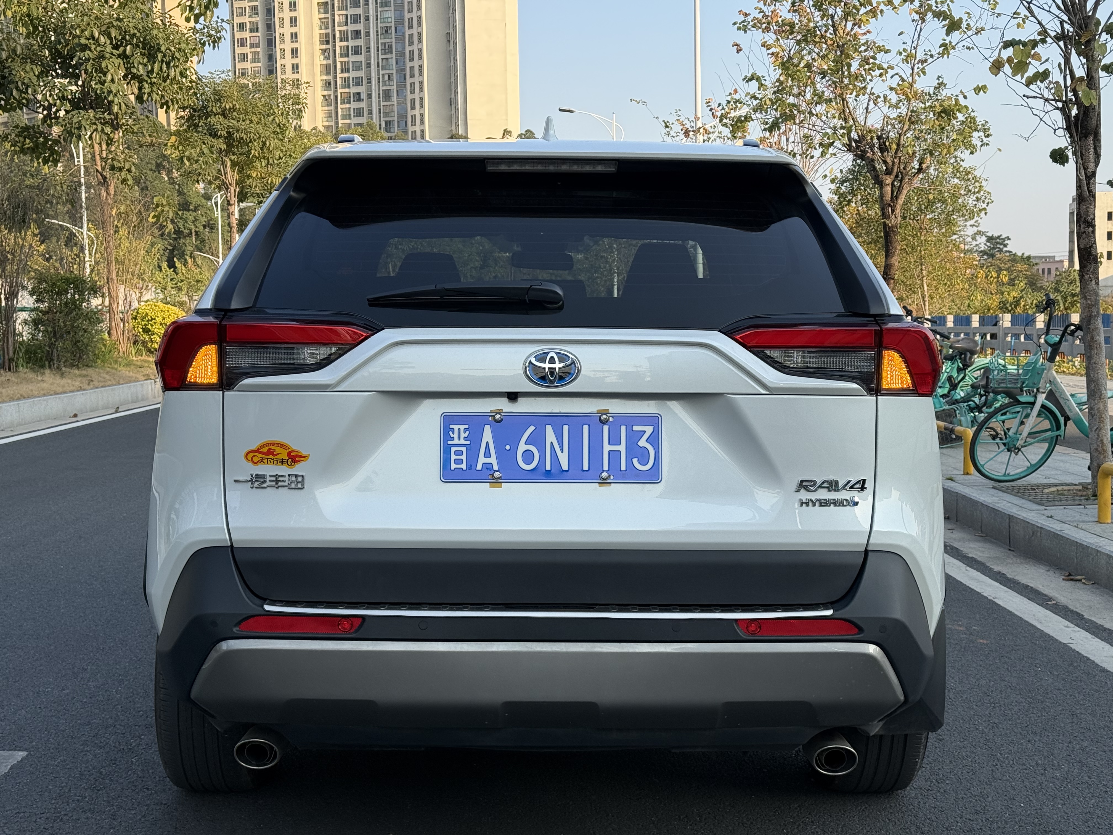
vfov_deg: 30.3
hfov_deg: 39.7
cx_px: 556
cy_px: 418
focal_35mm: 48
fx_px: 1543
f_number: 1.78
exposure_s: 1/1543
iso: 64
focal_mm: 6.76
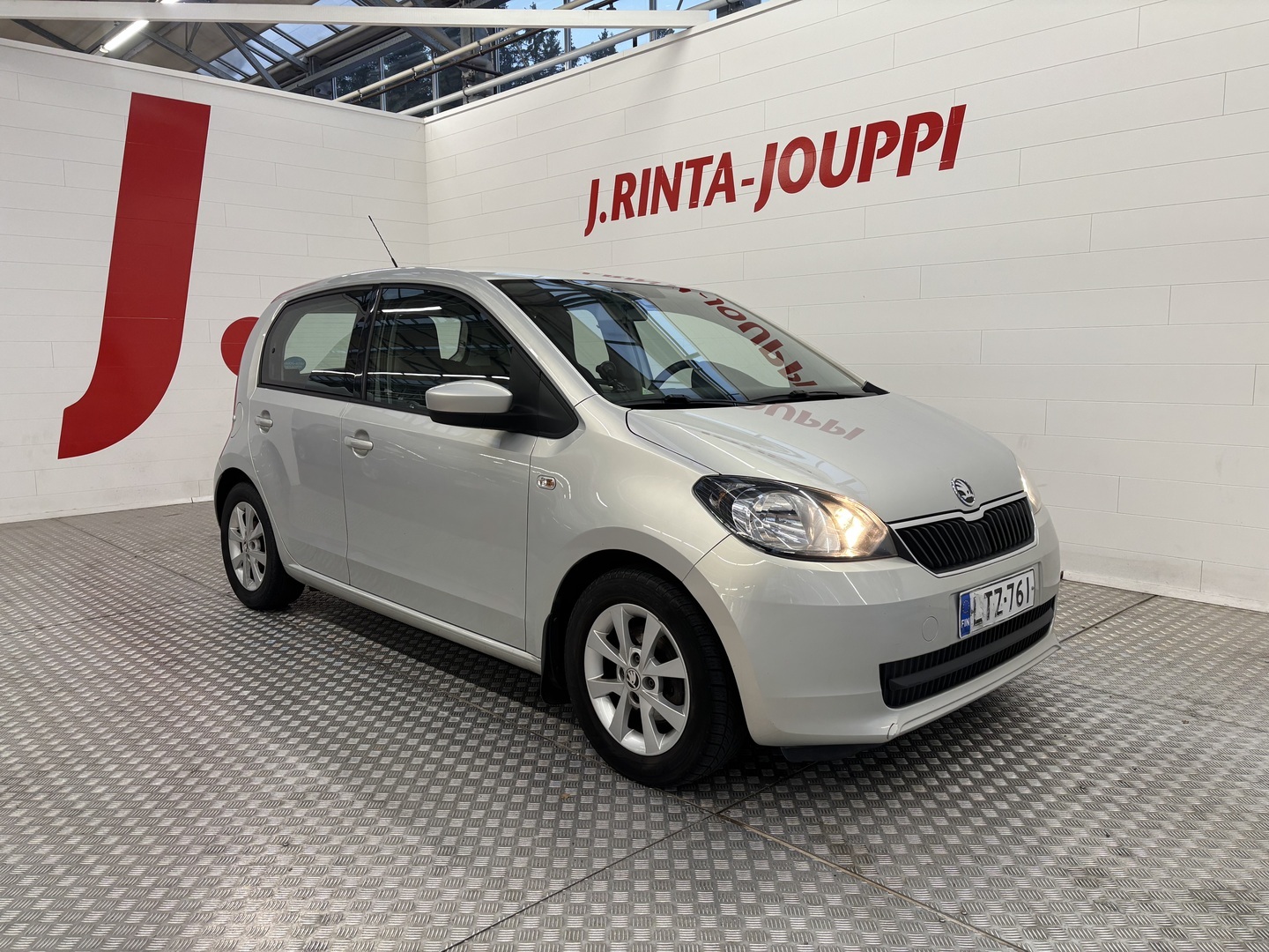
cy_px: 476
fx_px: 953
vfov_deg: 53.1
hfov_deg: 67.3
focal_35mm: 26
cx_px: 634
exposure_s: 1/100
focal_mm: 5.96
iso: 100
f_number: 1.6
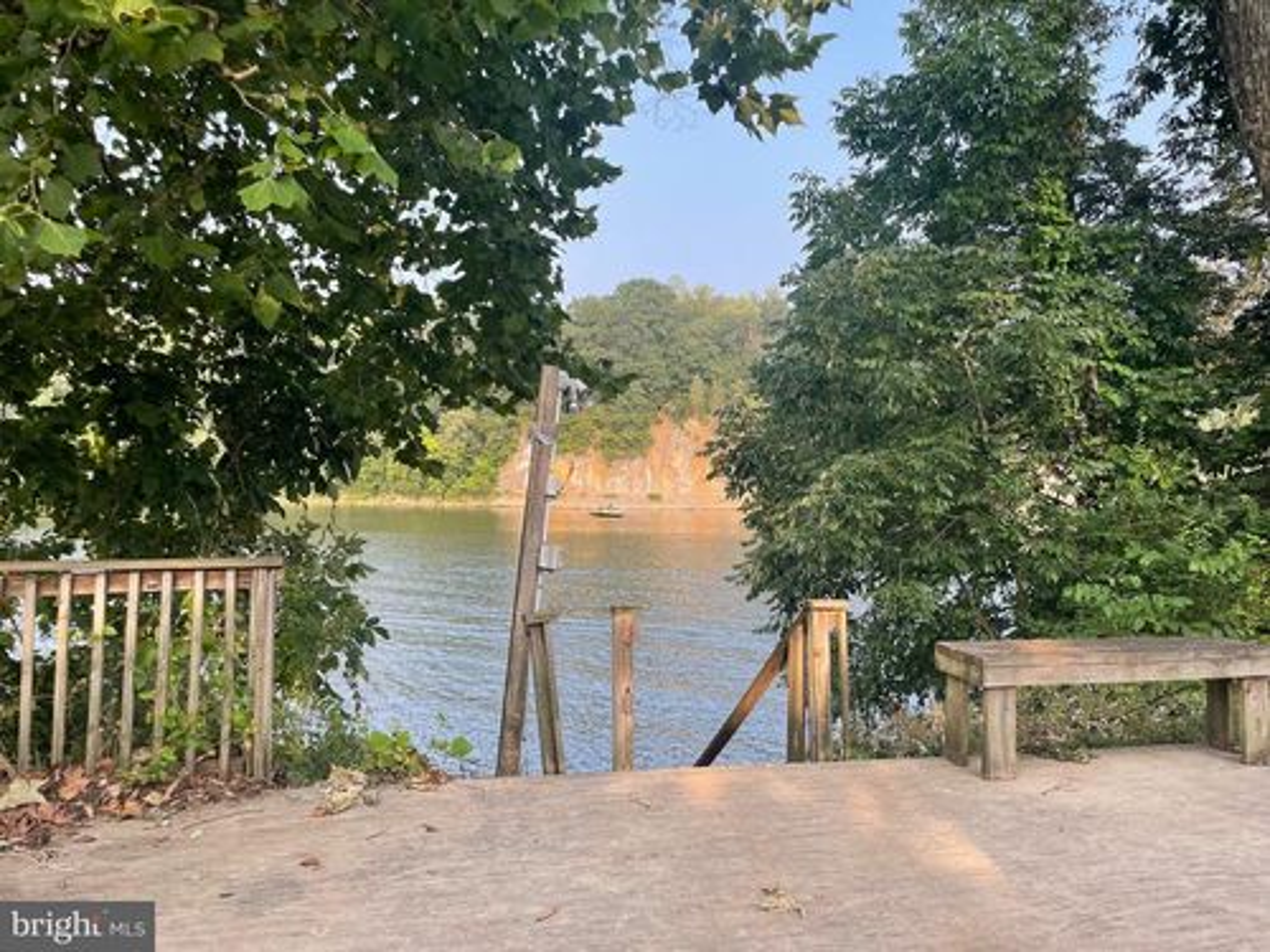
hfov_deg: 67.3
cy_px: 476
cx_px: 635
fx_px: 954
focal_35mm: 26
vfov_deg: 53.1
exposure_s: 1/442
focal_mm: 4.2
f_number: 1.6
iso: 32
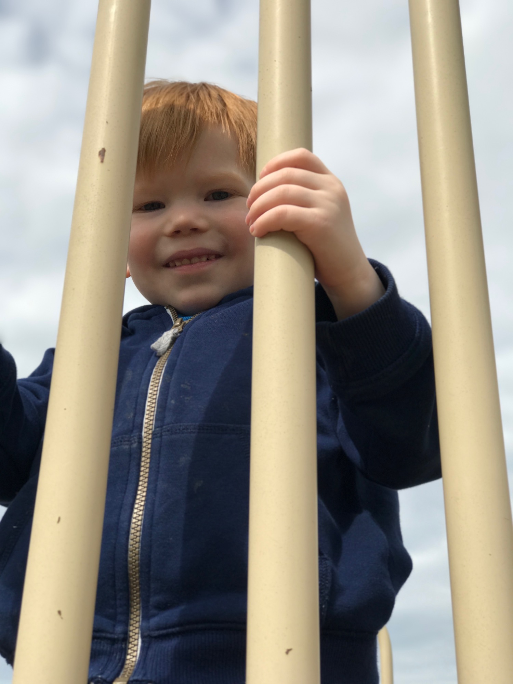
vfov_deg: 33.8
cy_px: 342
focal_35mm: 57
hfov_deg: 25.7
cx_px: 256
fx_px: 1126
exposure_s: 1/1168
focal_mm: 6.6
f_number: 2.8
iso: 20
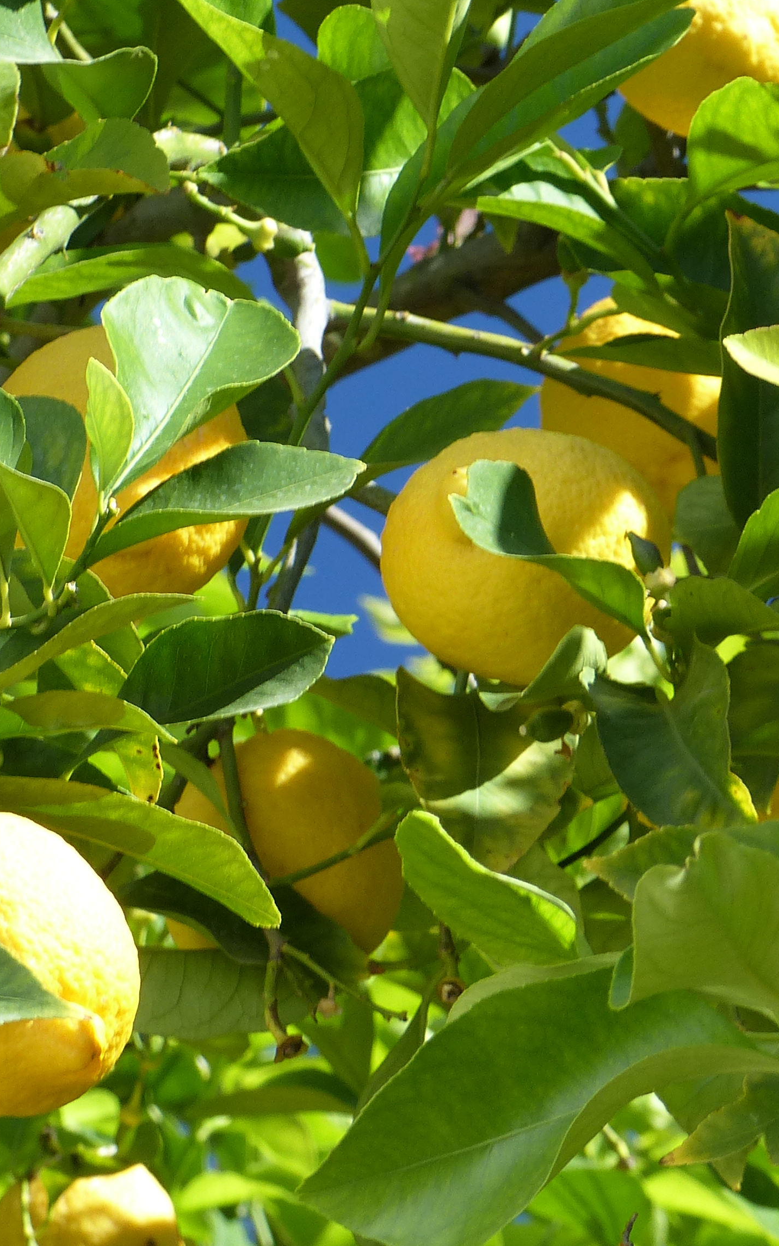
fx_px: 9680
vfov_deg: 7.4
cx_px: 271
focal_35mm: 285
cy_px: 560
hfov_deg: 4.6
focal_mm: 25.2
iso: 100
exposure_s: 1/125
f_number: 3.5
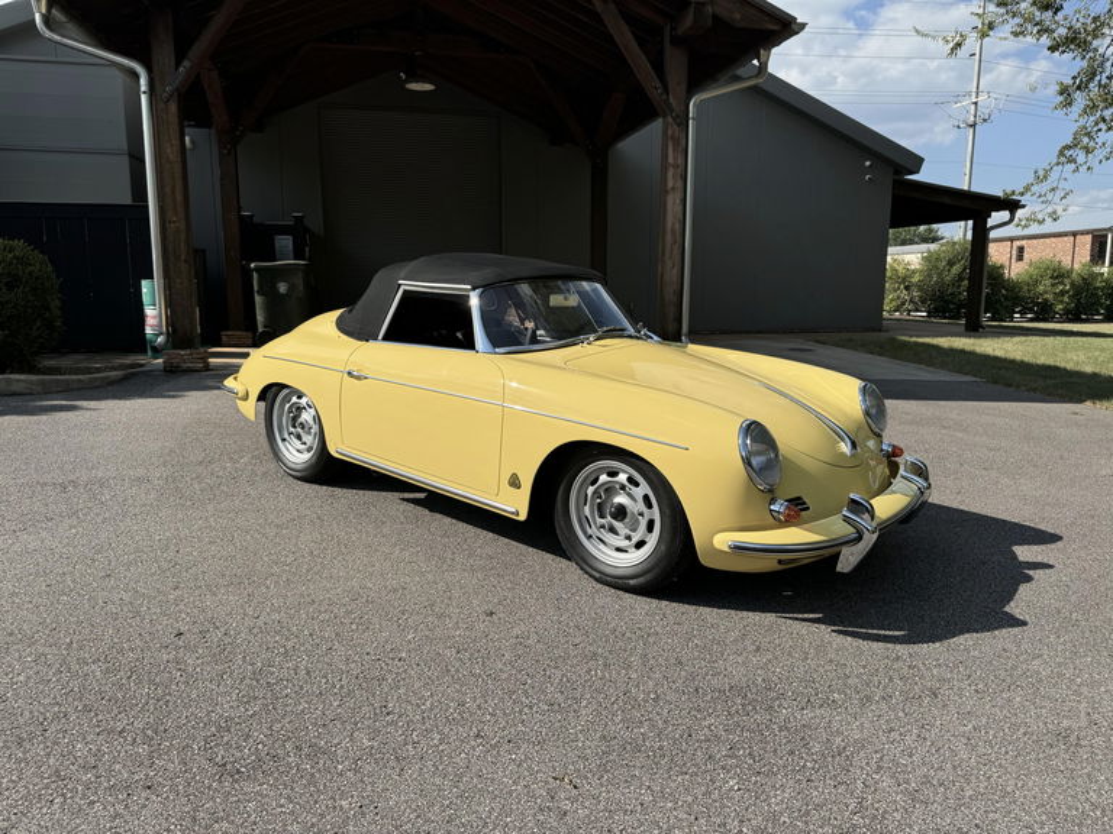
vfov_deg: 56.8
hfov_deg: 71.6
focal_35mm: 24
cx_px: 556
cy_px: 417
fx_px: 772
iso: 80
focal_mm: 6.76
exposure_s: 1/4310
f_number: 1.78
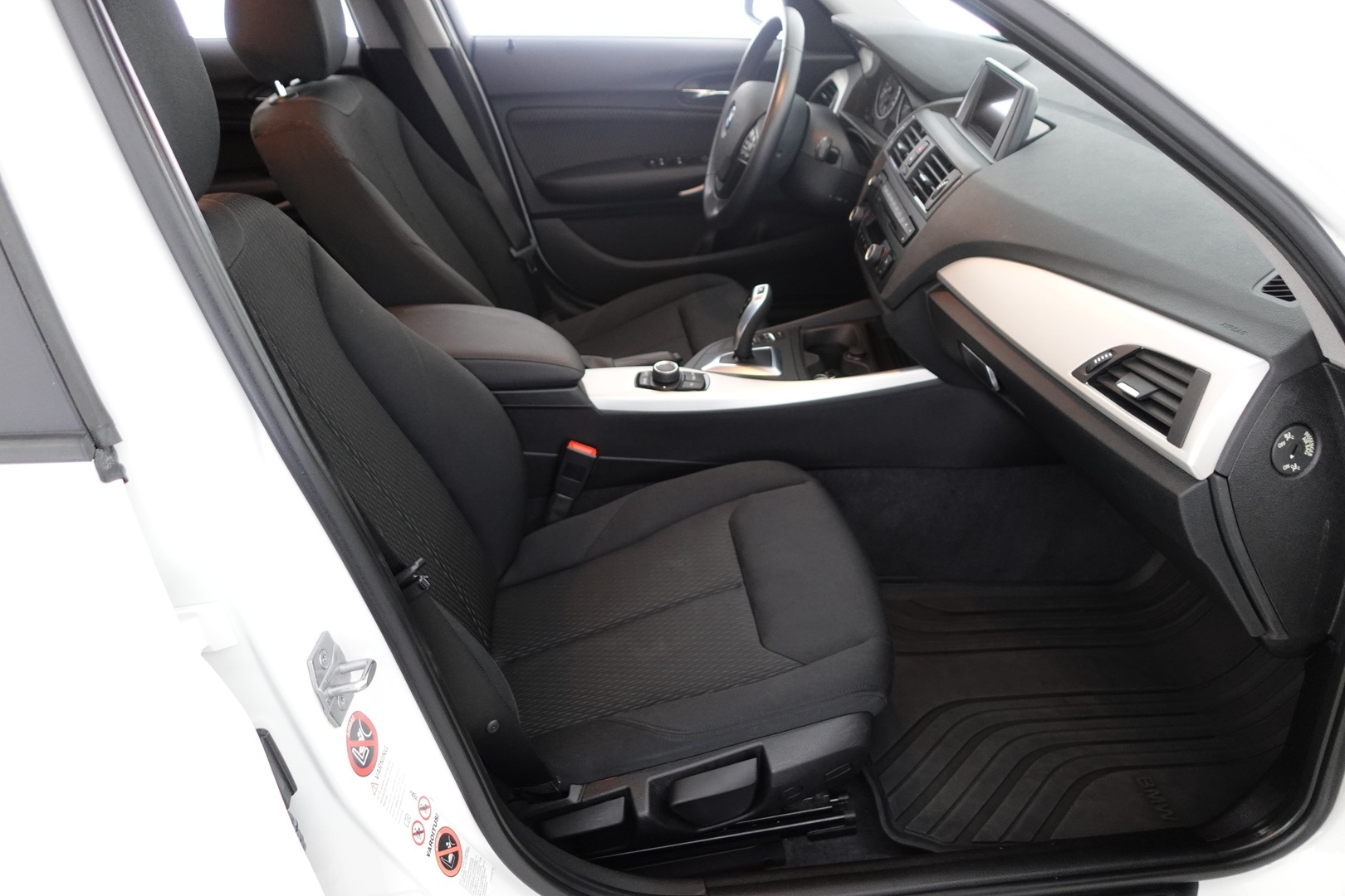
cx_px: 672
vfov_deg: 53.1
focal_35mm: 24
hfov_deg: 73.7
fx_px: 897
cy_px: 448
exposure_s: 1/25
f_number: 1.8
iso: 800
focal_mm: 9.4
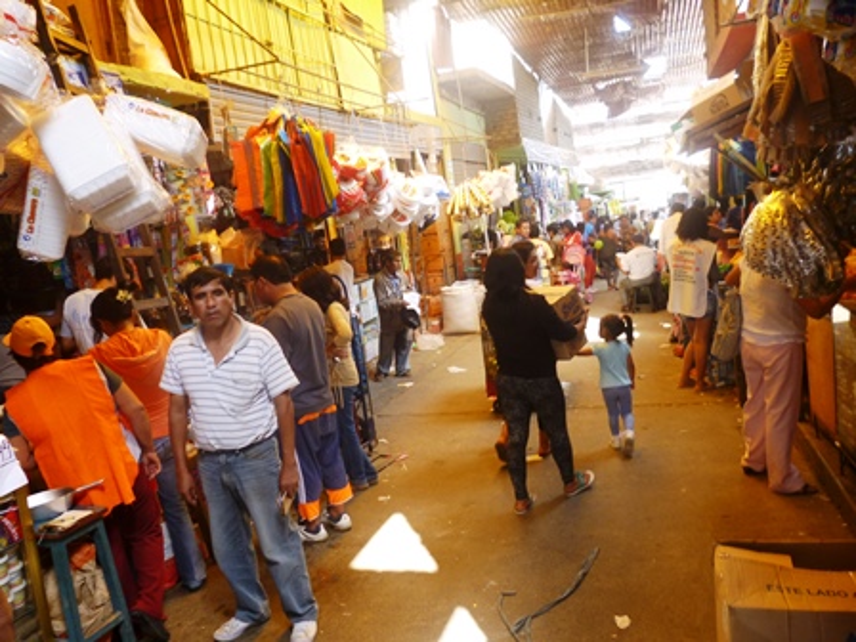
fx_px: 692
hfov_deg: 63.4
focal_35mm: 28
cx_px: 428
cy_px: 321
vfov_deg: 49.7
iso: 125
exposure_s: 1/60
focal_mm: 5
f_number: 3.1
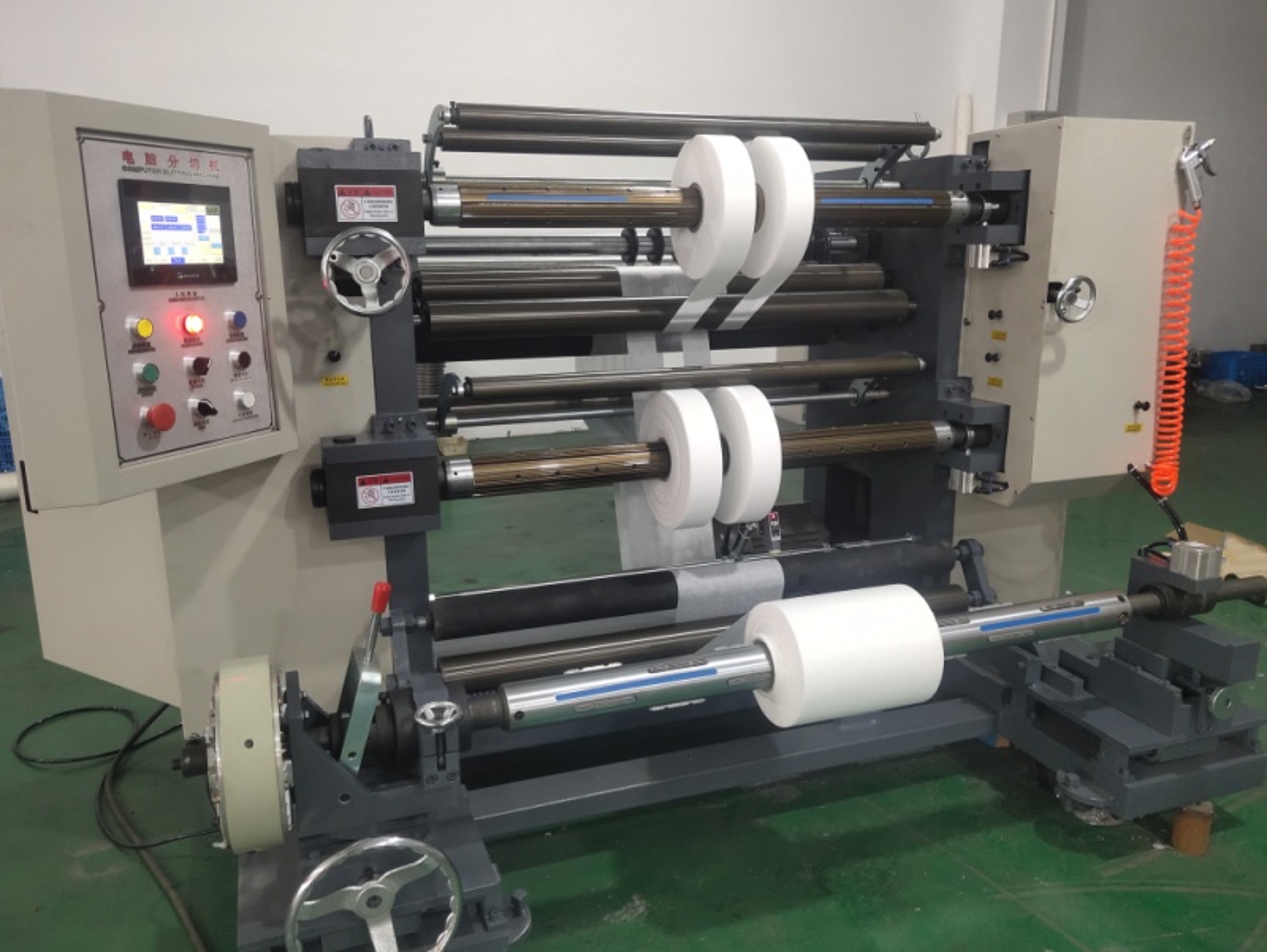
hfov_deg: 61.6
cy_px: 476
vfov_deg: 48.3
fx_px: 1062
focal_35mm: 29
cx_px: 634
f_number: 1.8
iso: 344
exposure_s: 1/50
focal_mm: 4.27
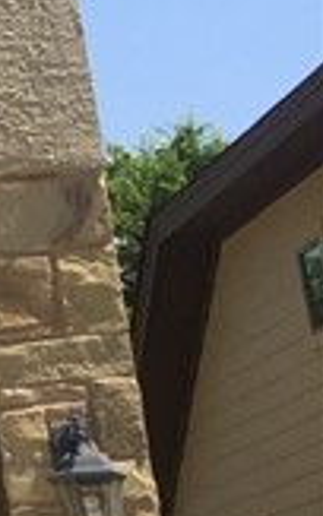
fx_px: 2716
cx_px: -1295
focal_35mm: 193
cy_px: 51
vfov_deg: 10.8
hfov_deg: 5.3
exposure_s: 1/1412
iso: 32
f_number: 2.2
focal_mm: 4.15
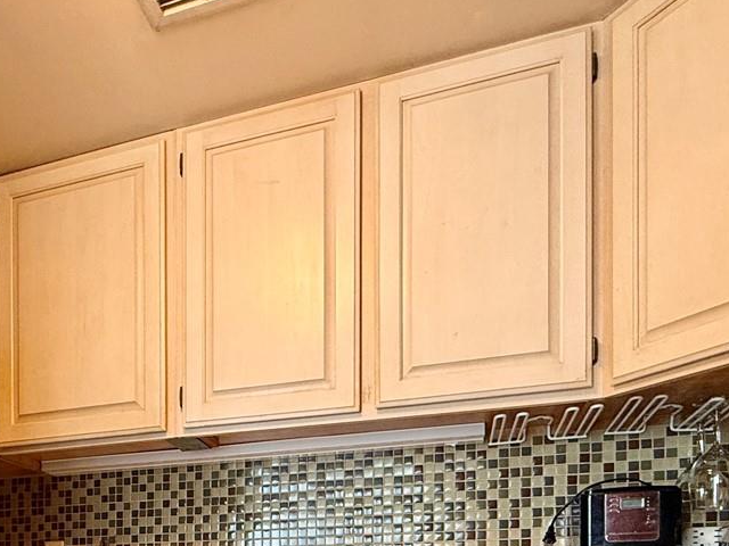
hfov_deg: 50.1
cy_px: 614
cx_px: 167
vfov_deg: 34.5
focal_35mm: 35
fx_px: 737
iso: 200
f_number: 2.2
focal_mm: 2.22
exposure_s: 1/60
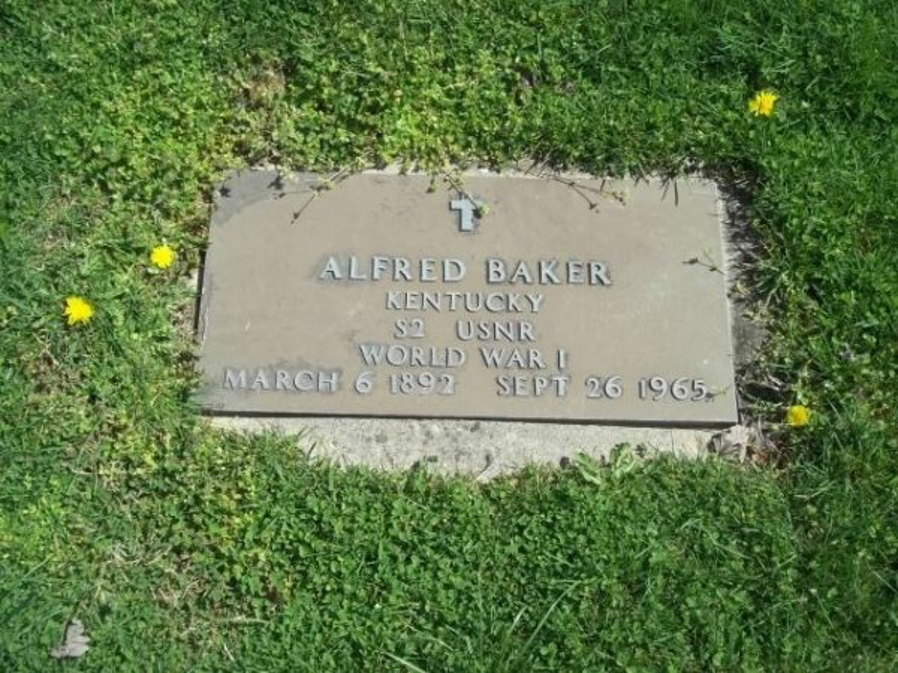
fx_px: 1012
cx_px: 449
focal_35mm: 39
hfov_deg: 47.9
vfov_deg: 36.8
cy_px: 336
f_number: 9.9
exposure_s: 1/100
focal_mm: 7.1
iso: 64
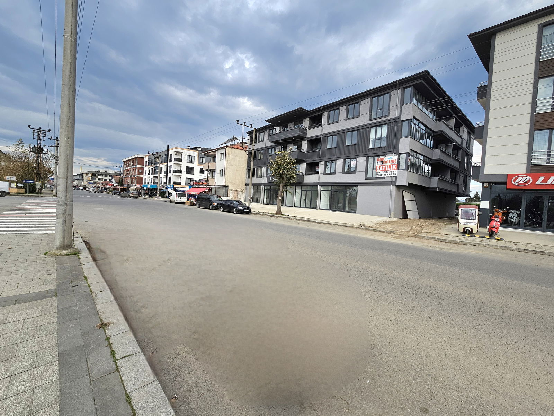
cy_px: 208
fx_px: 208
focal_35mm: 13
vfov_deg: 89.9
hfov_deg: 106.2
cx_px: 277
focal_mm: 2.2
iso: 50
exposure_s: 1/1250
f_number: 2.2
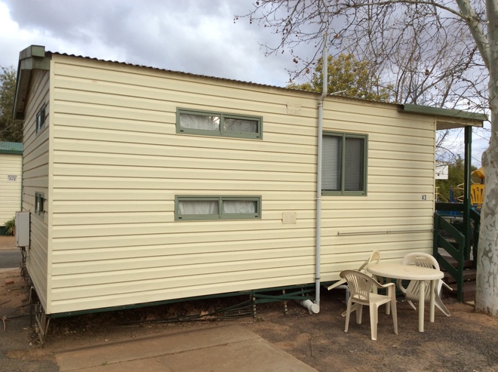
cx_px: 249
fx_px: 460
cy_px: 186
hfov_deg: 56.9
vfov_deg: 44.1
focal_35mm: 32
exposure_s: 1/311
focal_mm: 3.3
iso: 32
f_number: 2.4
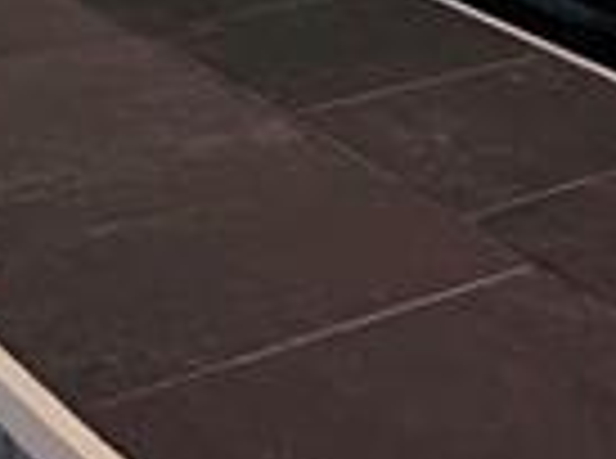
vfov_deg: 13.8
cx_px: 1016
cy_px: -11
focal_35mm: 105
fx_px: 1864
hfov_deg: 16.5
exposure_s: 1/60
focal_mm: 2.22
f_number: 2.2
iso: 500
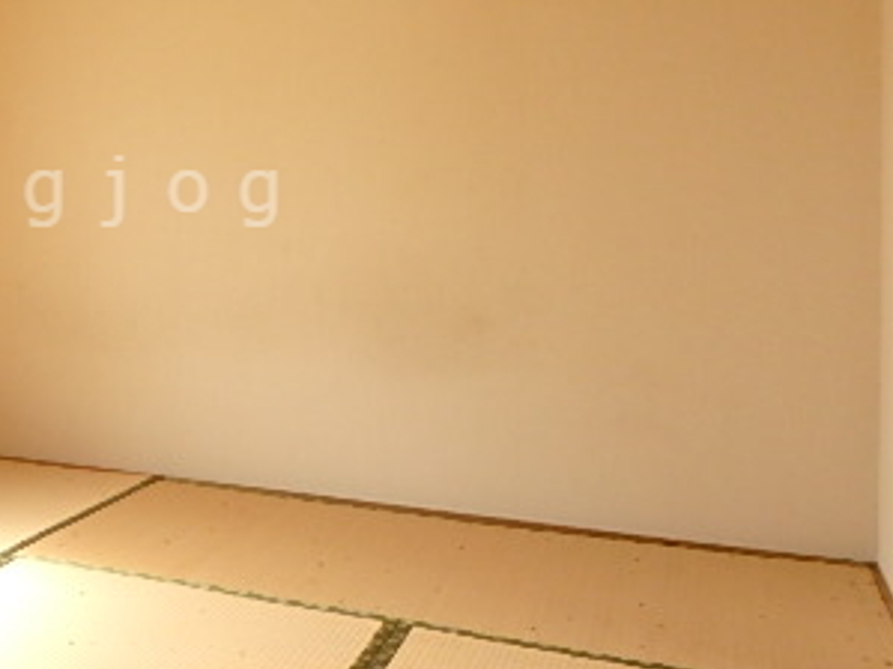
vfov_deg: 31.7
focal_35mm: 45
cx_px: 90
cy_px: 191
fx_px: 1160
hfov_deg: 39.1
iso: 200
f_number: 3.5
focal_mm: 3.7
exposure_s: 1/60
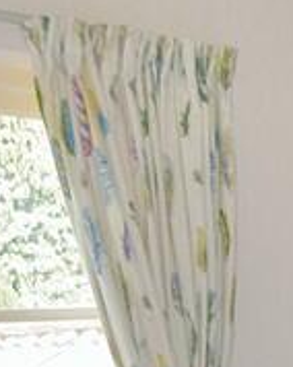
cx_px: 603
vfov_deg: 22.7
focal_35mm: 81
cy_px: 366
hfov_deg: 15.0
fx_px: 880
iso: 200
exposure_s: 1/60
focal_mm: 10
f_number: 4
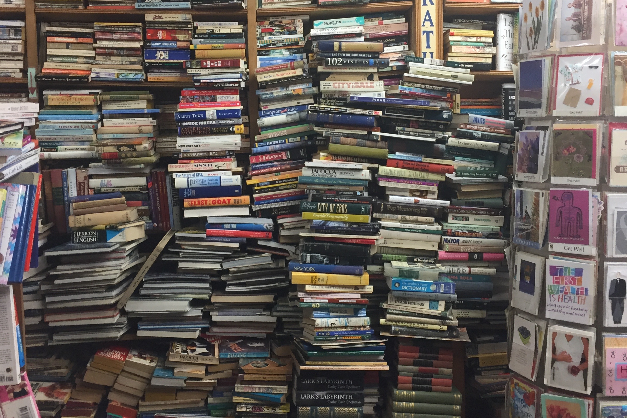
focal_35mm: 41
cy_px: 160
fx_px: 714
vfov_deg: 32.5
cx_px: 309
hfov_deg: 47.4
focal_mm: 4.15
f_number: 2.2
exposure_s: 1/30
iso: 40
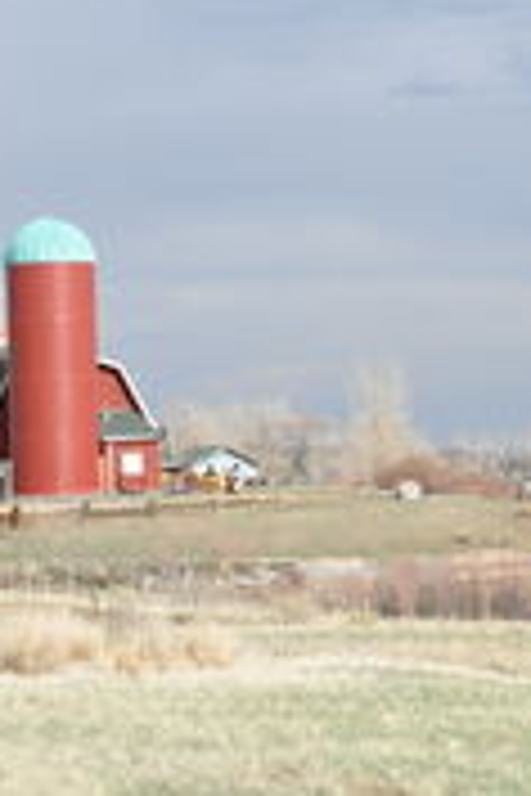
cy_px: 216
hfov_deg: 9.4
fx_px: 3208
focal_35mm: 145
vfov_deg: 14.1
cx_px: 457
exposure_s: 1/4000
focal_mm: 38
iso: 1600
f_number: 7.1
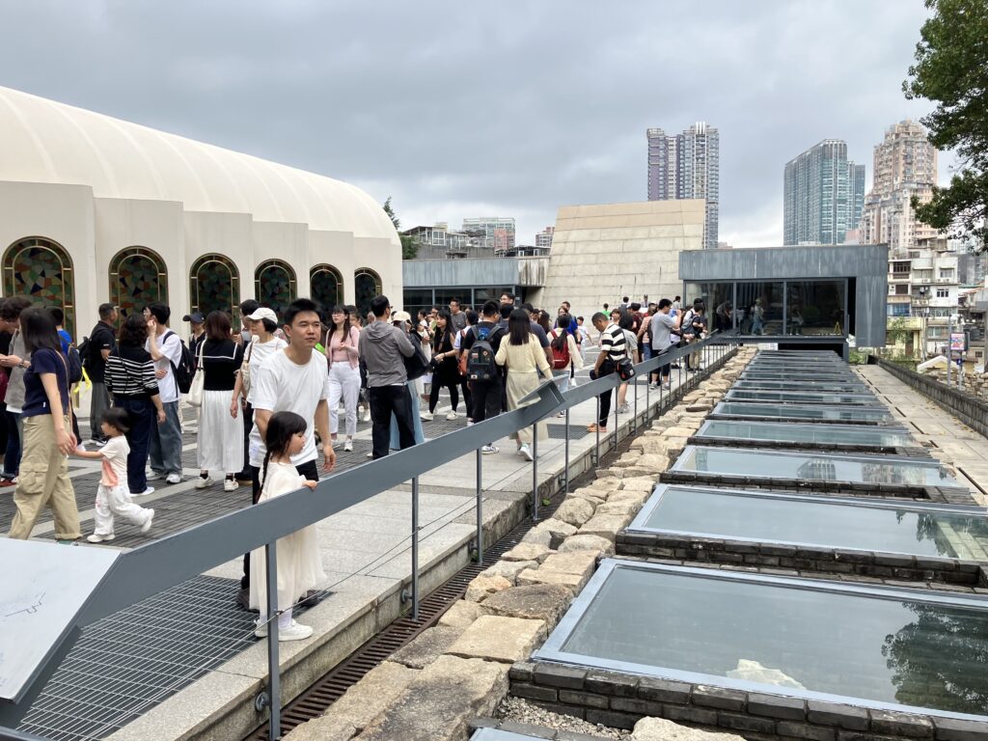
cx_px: 494
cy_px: 370
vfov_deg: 49.7
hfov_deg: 63.4
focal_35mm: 28
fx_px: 799
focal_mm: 3.99
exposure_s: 1/934
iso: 32
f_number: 1.8
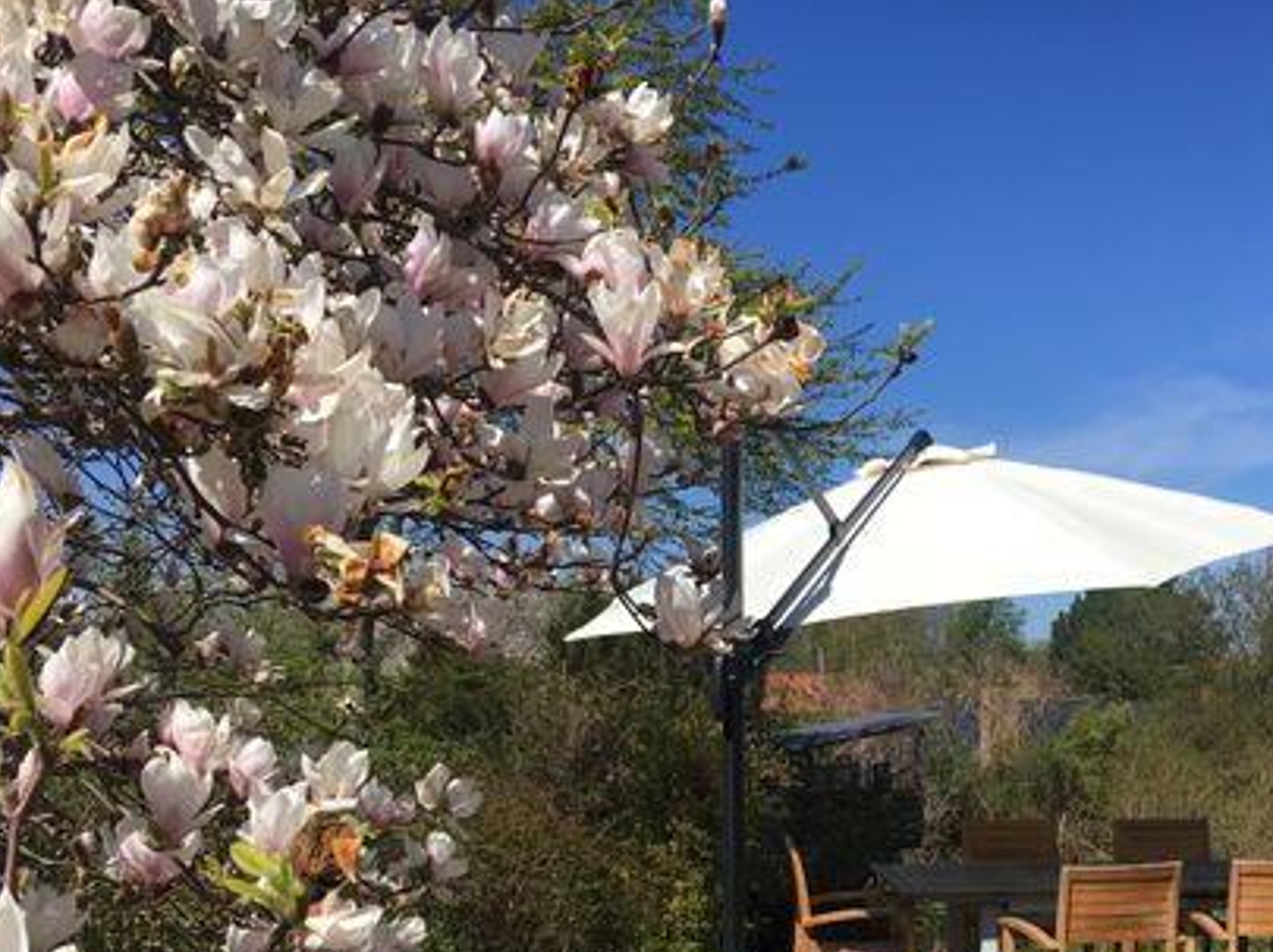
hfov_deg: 43.1
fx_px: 1580
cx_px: 874
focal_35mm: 43
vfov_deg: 33.0
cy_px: 701
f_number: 2.2
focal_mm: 4.15
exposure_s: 1/1923
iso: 25
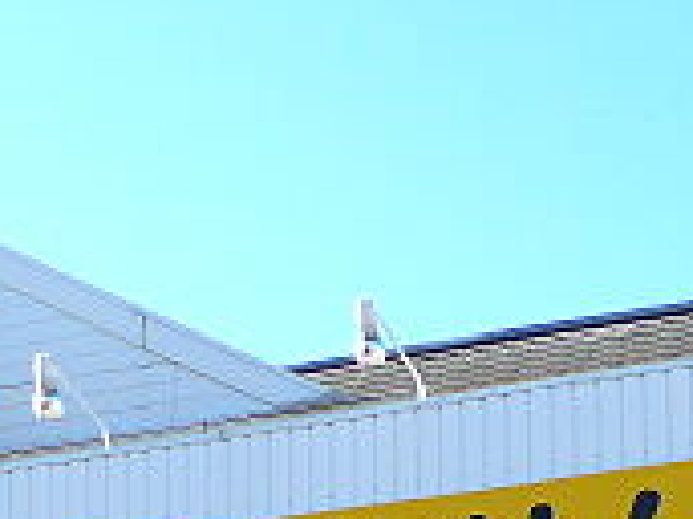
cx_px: 255
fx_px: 2321
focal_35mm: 116
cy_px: 965
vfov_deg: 11.7
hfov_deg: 17.0
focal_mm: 5.1
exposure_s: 1/500
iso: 100
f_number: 2.8
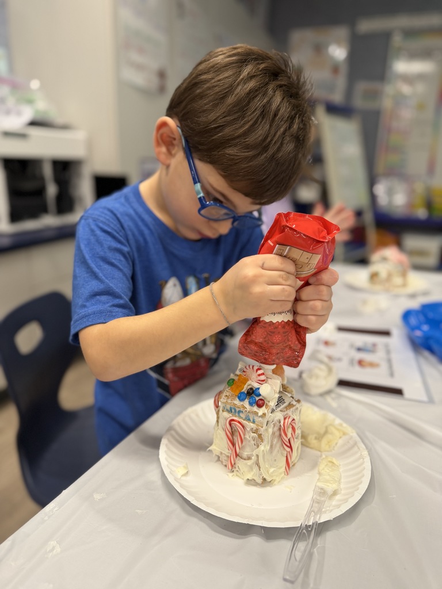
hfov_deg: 56.8
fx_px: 409
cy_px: 294
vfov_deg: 71.6
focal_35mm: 24
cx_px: 221
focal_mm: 6.76
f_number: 1.78
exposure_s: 1/75
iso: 160
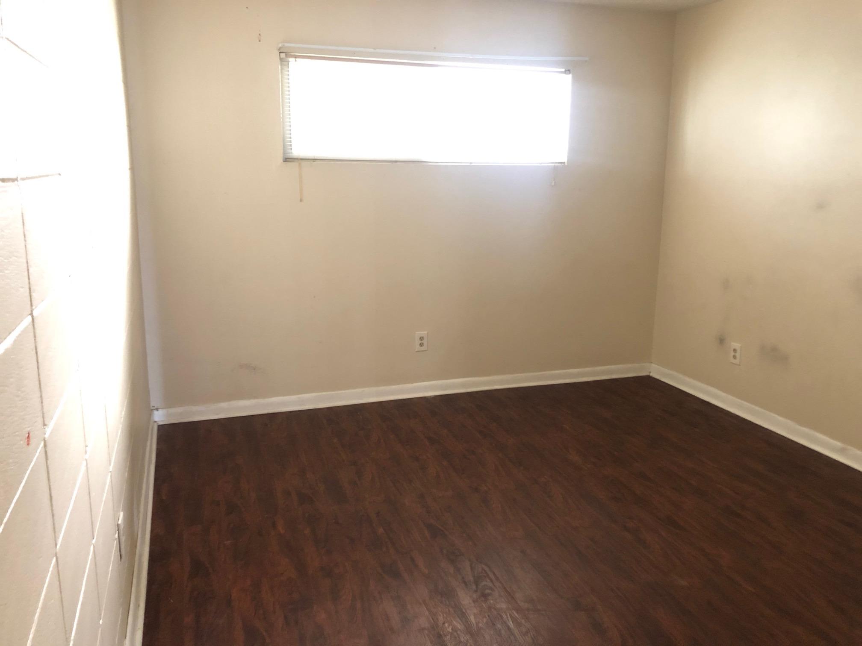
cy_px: 323
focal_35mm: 28
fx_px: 697
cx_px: 431
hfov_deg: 63.4
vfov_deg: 49.7
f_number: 1.8
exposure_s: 1/4
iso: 125
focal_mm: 3.99
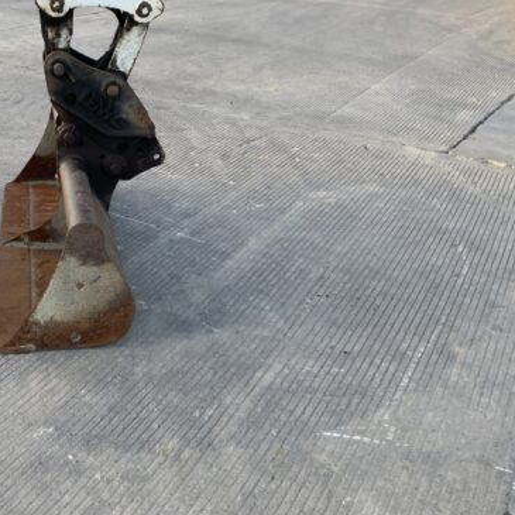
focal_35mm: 45
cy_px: 190
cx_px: 110
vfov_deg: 37.3
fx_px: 757
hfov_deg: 36.4
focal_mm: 3
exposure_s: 1/122
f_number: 1.8
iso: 20
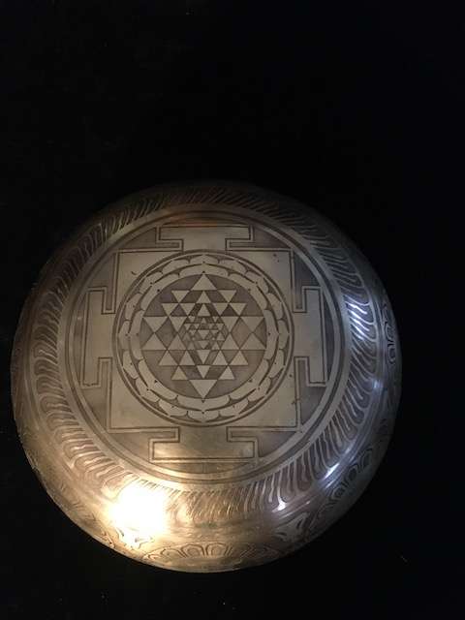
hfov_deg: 48.2
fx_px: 519
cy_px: 310
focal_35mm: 29
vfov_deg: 61.7
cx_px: 232
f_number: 2.2
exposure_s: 1/17
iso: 500
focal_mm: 4.15
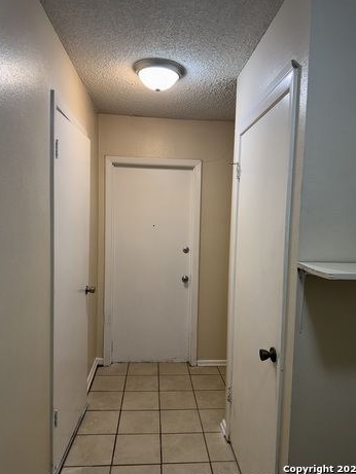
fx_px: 343
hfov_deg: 54.9
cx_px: 180
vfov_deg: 69.4
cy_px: 241
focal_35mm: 25
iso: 160
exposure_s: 1/120
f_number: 1.78
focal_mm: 6.76
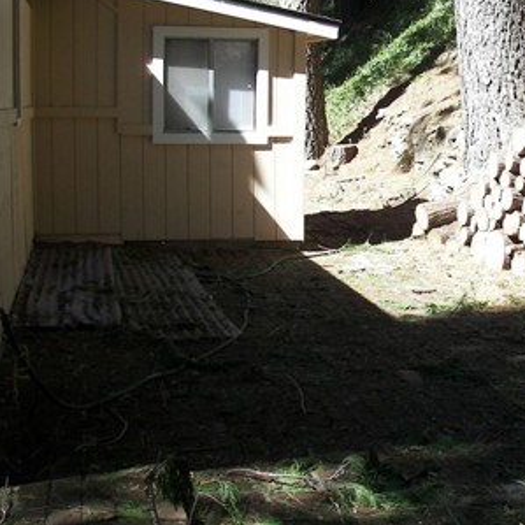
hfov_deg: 25.1
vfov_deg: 25.4
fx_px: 1167
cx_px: 379
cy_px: 248
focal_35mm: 68
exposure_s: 1/250
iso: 50
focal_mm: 6
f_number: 2.8
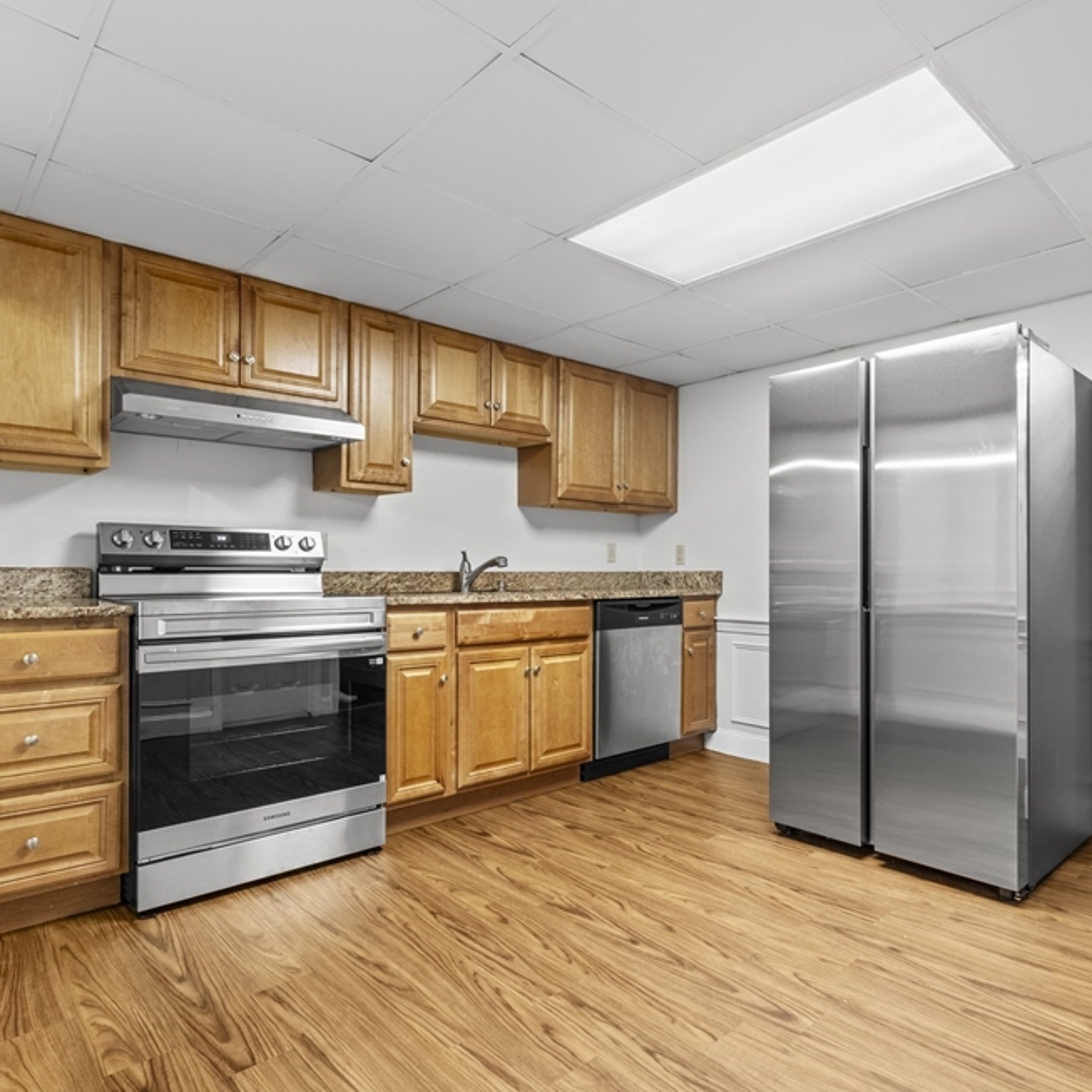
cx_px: 637
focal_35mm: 21
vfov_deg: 73.4
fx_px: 733
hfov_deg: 72.8
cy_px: 546
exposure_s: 1/3
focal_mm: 15.4
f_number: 11
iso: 1250
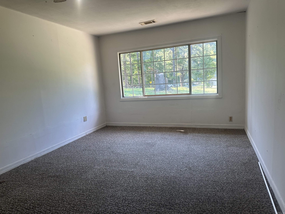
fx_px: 198
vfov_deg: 56.8
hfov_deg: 71.6
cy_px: 107
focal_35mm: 24
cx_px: 142
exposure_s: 1/120
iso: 100
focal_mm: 6.86
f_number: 1.78
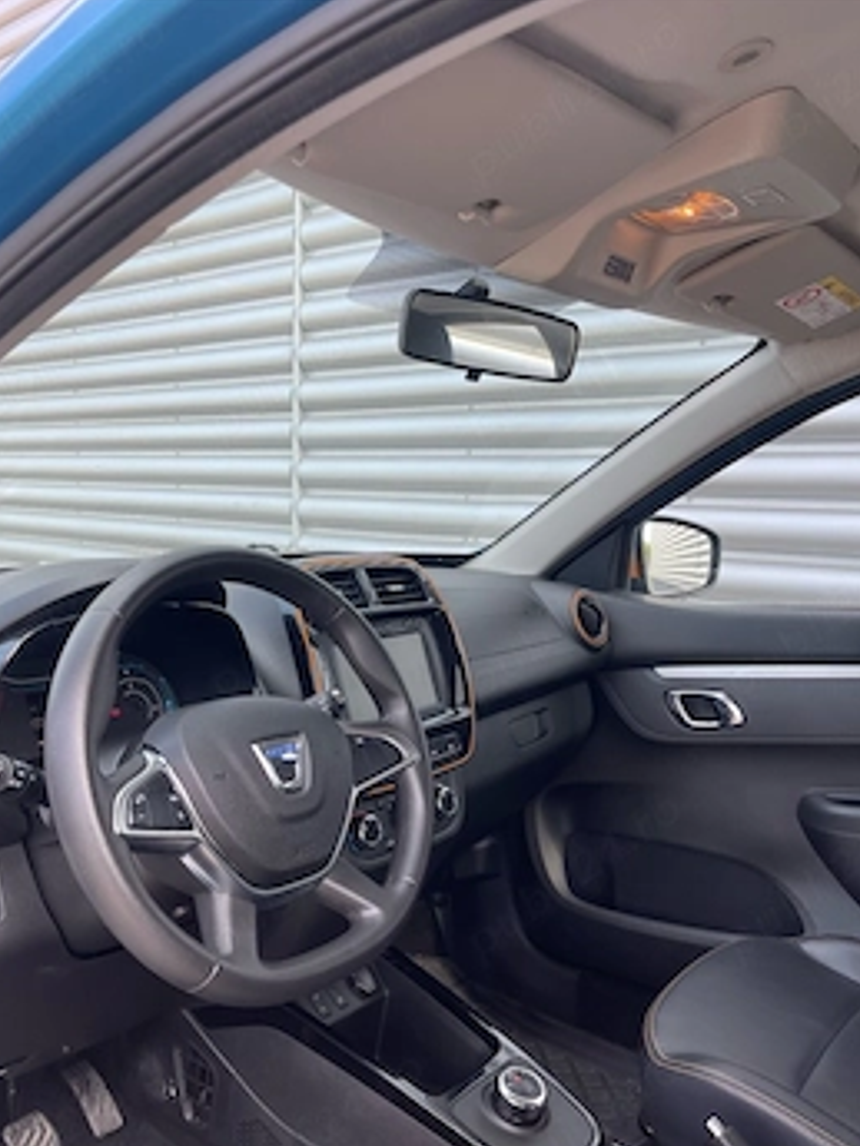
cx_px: 382
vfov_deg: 61.4
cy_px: 658
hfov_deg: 48.2
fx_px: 960
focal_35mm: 29
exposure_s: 1/276
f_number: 1.6
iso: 32
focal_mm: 5.1
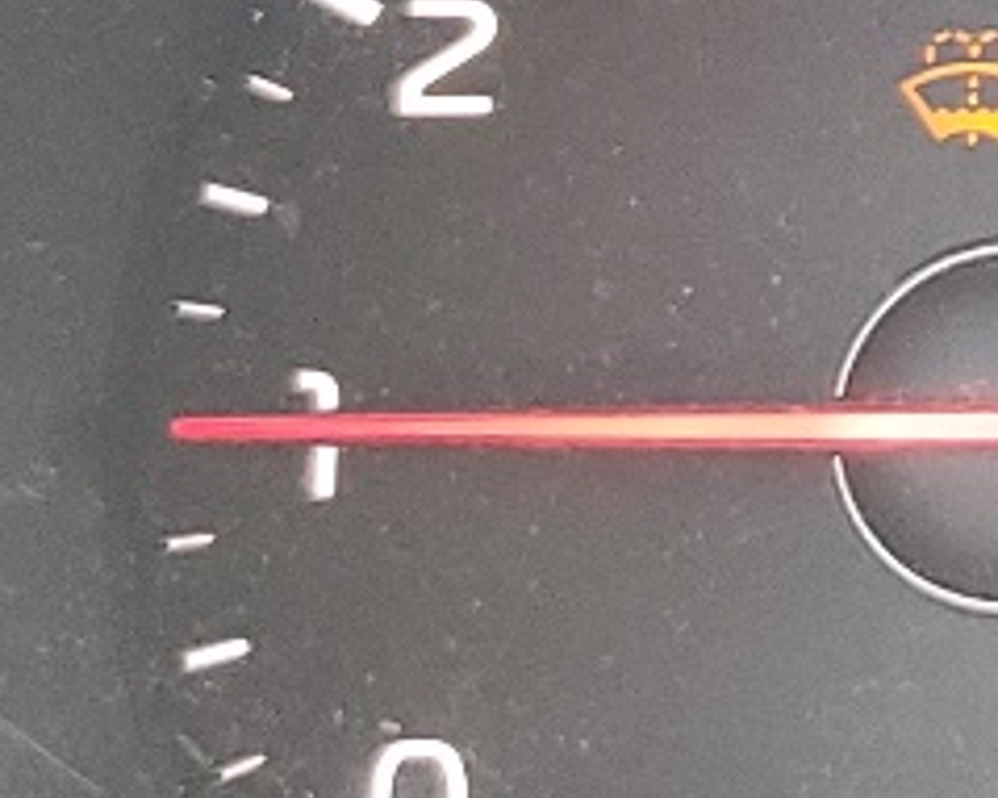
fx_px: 5019
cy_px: 188
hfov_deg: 9.4
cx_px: 2798
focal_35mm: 170
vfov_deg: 9.1
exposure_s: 1/60.2
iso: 96
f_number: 1.5
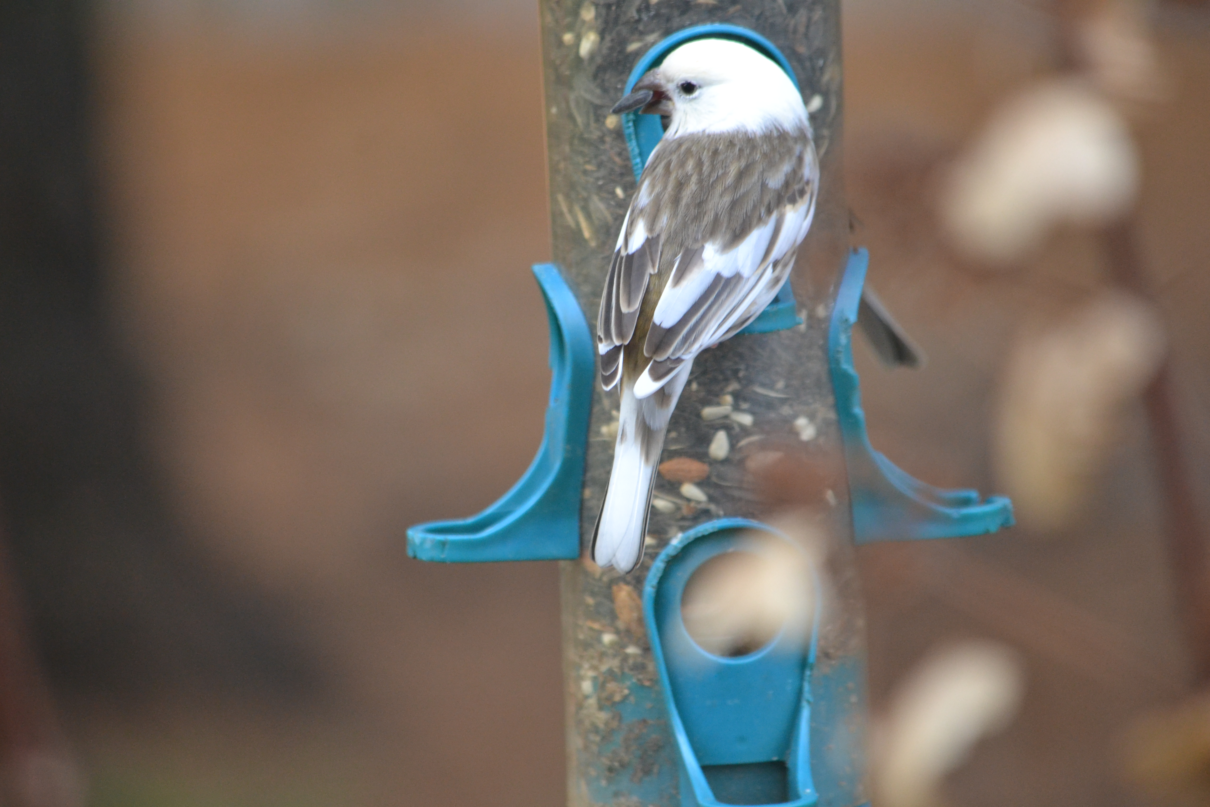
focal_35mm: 450
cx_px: 605
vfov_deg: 3.1
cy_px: 404
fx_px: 15124
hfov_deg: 4.6
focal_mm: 300
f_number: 5.6
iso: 1600
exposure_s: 1/250
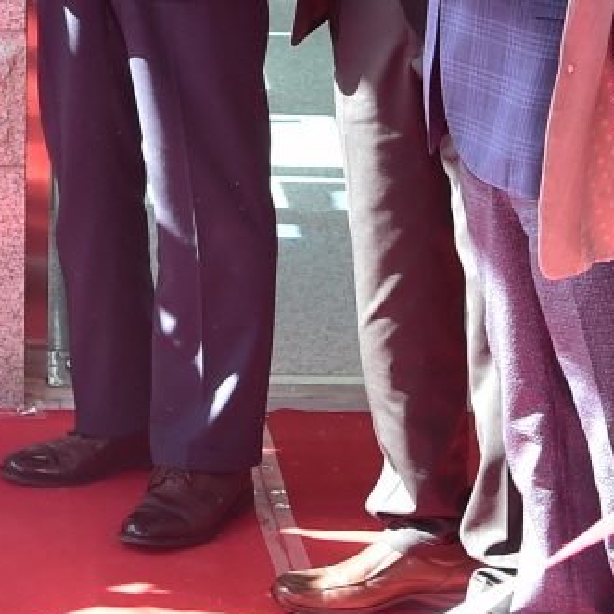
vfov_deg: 7.7
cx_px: -191
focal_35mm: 226
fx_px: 4535
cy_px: -160
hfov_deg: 7.7
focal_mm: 44
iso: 320
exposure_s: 1/125
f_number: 5.6
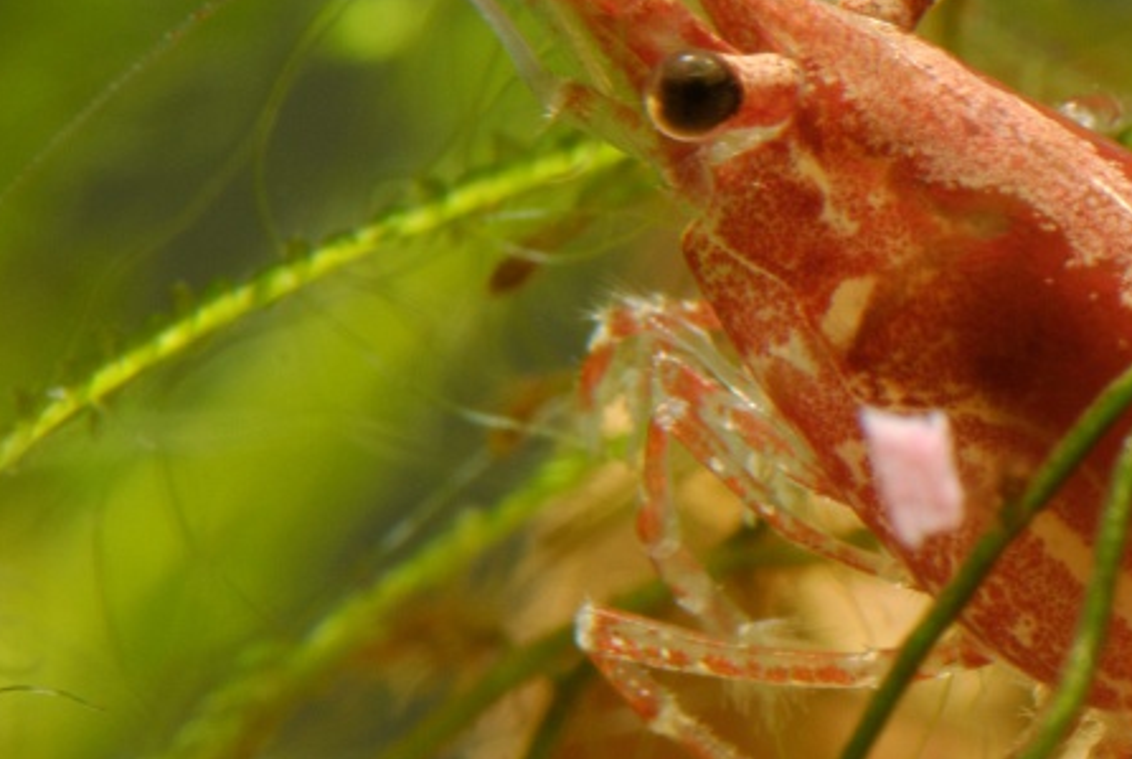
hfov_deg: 4.6
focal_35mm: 444
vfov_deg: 3.1
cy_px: 421
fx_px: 13984
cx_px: 1089
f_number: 32
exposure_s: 1/125
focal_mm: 100
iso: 100
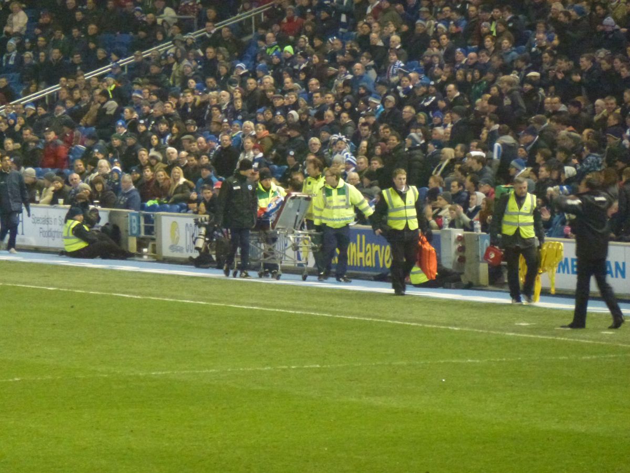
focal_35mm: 409
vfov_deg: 3.6
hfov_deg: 4.8
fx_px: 7444
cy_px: 236
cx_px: 315
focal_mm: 68.8
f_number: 5.9
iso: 1250
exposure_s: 1/30
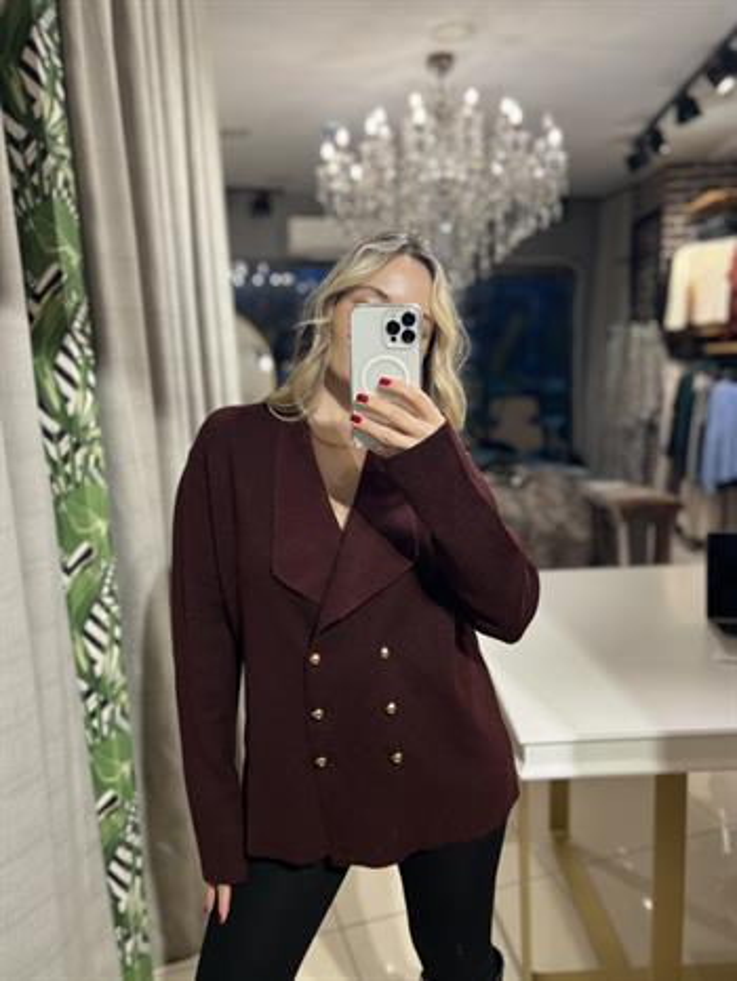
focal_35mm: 26
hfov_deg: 53.1
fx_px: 737
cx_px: 368
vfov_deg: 67.3
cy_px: 490
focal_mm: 5.7
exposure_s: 1/100
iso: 32
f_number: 1.5
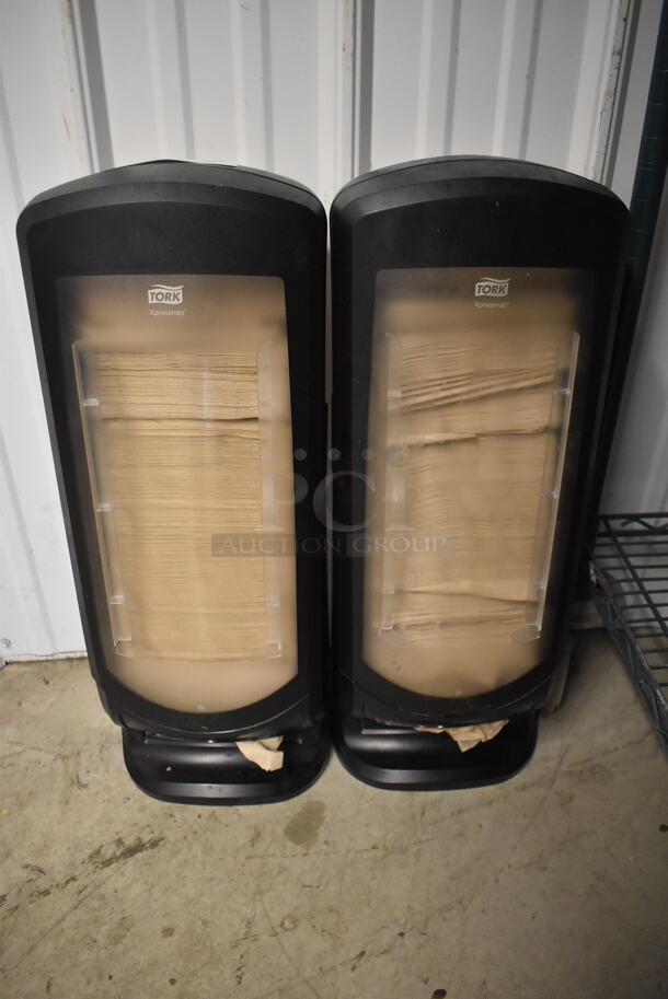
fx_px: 750
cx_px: 334
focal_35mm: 27
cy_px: 500
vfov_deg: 67.3
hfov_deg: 48.0
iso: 2800
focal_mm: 18
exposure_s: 1/125
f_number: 3.5
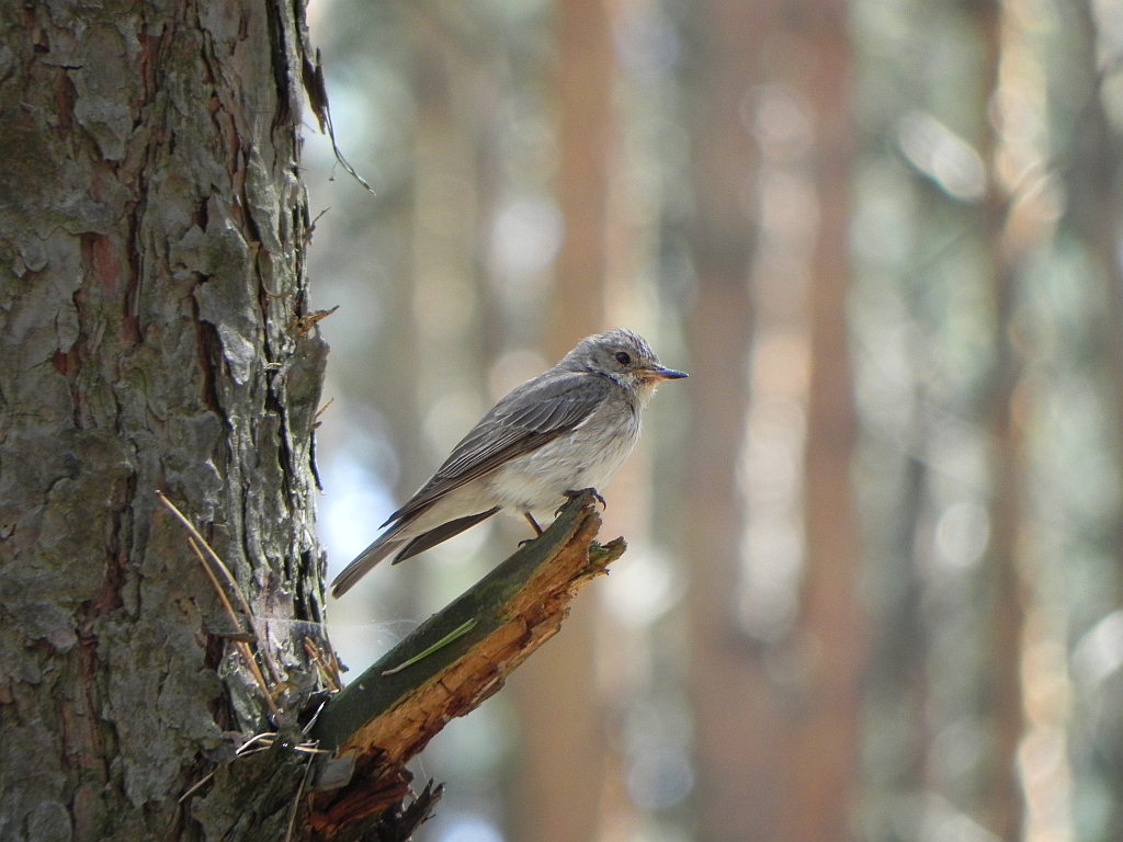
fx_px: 21995
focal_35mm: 678
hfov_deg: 2.9
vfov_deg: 2.2
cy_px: 421
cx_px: 562
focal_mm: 120
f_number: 5
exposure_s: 1/60
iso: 228
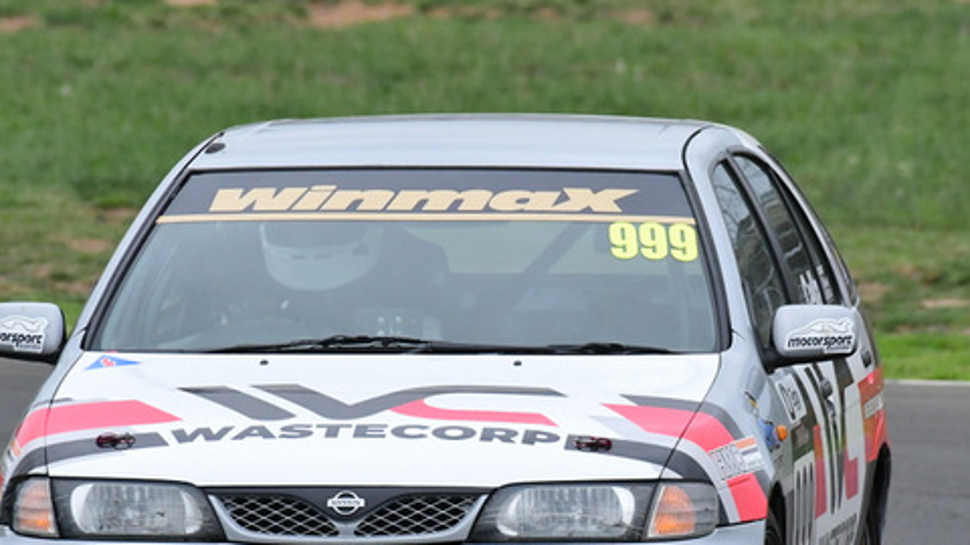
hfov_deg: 1.7
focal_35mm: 1257
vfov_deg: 1.0
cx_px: 521
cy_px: 371
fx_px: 32331
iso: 2500
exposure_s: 1/640
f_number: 10
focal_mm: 480
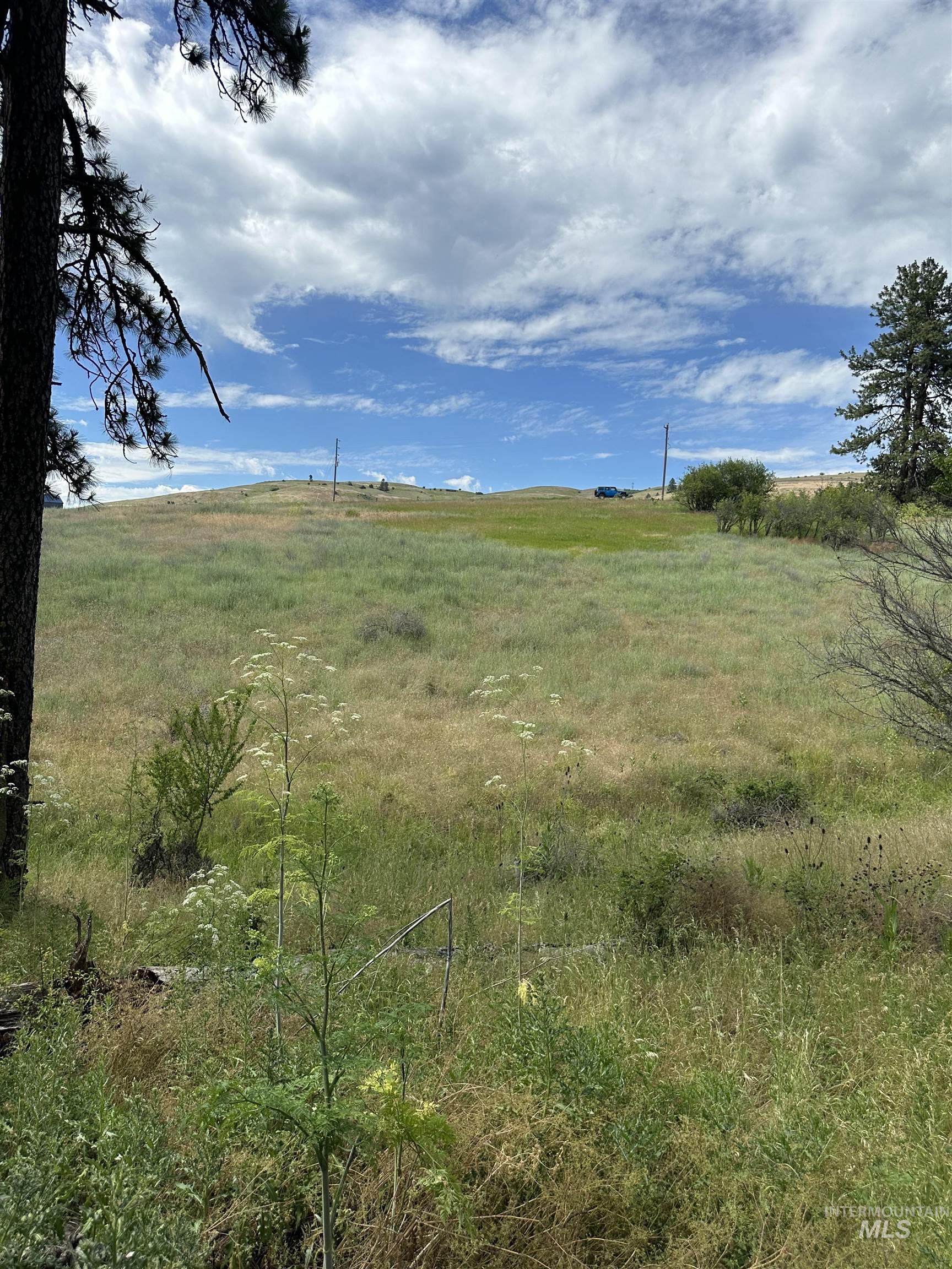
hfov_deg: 56.8
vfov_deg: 71.6
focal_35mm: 24
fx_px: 880
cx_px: 476
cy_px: 634
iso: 80
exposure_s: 1/5525
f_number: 1.78
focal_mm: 6.86
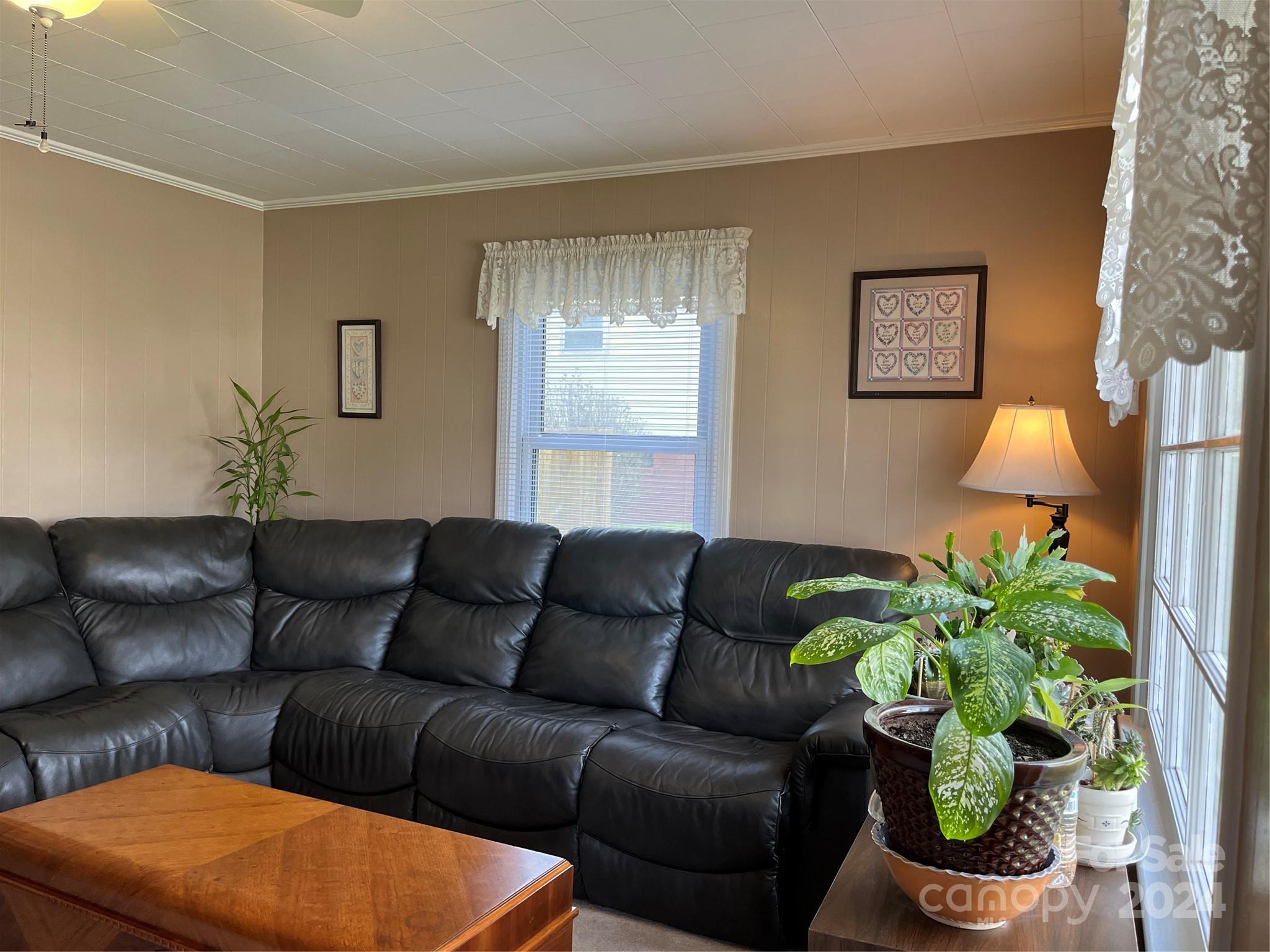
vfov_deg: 53.1
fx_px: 954
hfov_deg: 67.3
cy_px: 476
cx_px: 635
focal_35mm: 26
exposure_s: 1/120
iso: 100
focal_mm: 5.1
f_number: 1.6
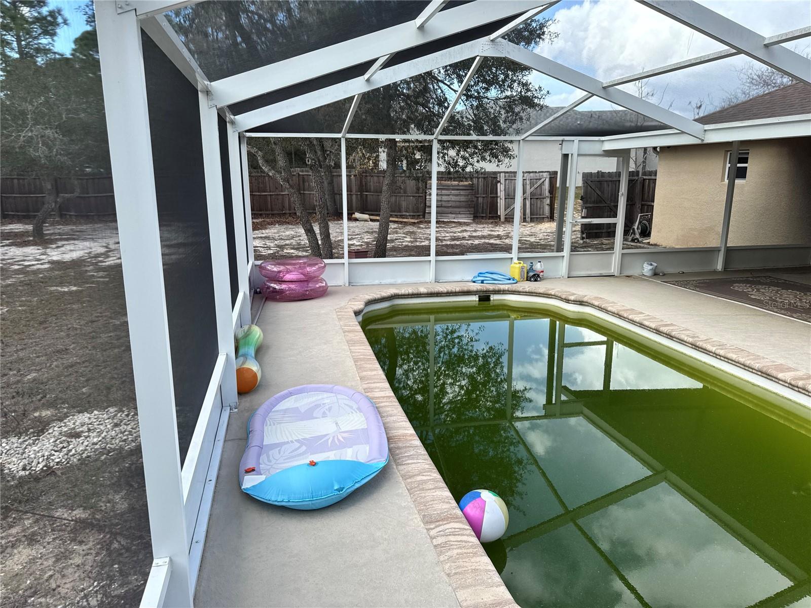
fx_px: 562
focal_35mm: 24
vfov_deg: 56.8
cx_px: 406
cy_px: 304
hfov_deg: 71.6
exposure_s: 1/1261
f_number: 1.78
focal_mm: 6.76
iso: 80
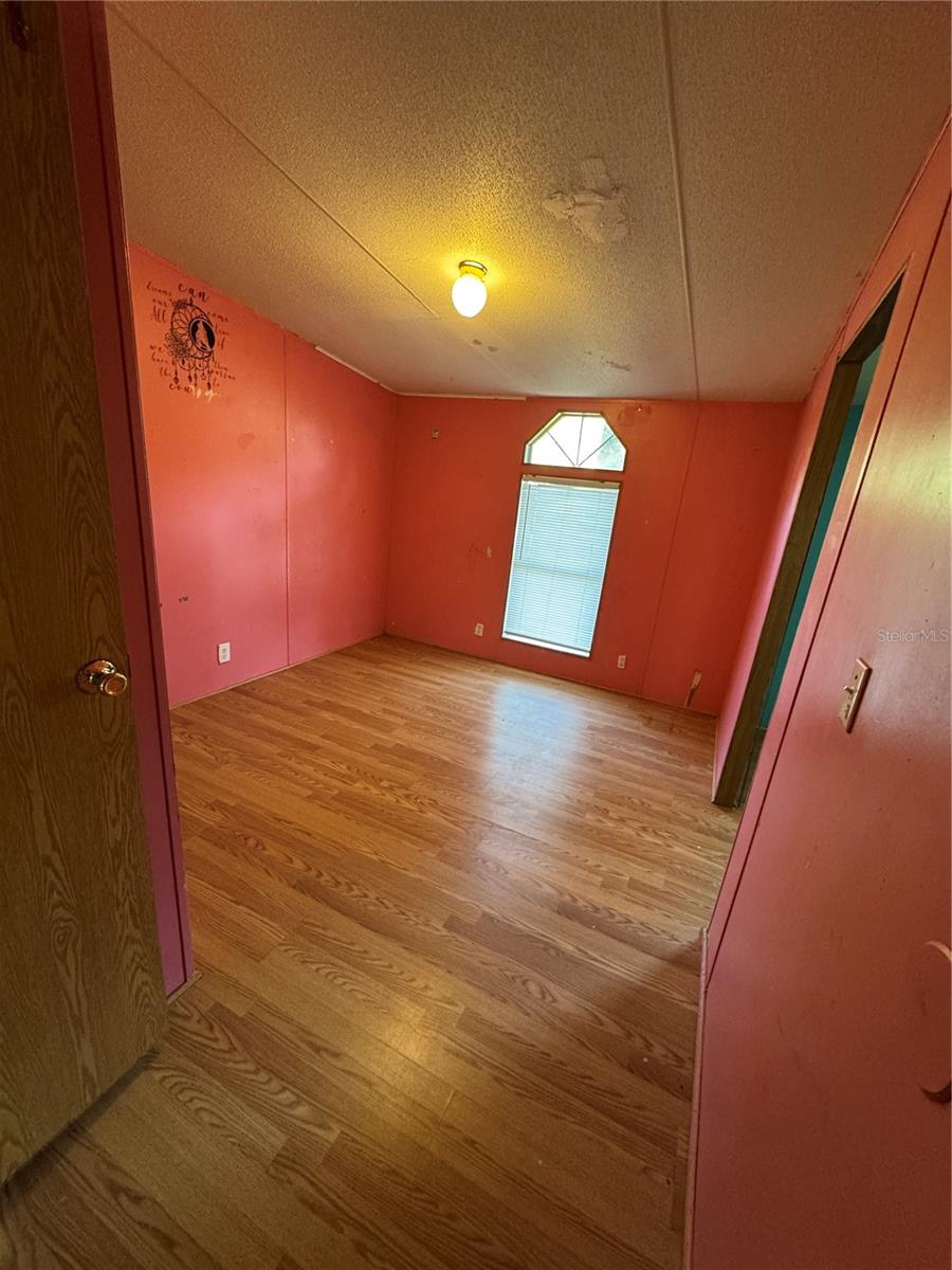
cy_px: 635
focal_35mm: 14
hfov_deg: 85.7
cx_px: 476
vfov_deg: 102.1
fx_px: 513
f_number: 2.2
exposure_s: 1/60
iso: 500
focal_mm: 2.22
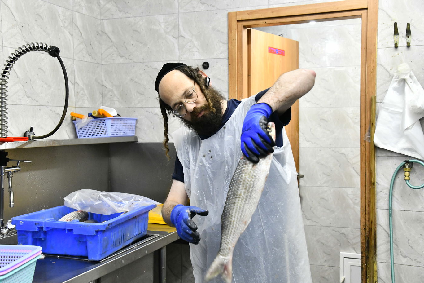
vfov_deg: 29.3
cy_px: 144
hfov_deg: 42.7
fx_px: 542
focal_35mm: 46
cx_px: 209
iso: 2500
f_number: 5.6
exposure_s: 1/125
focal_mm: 45
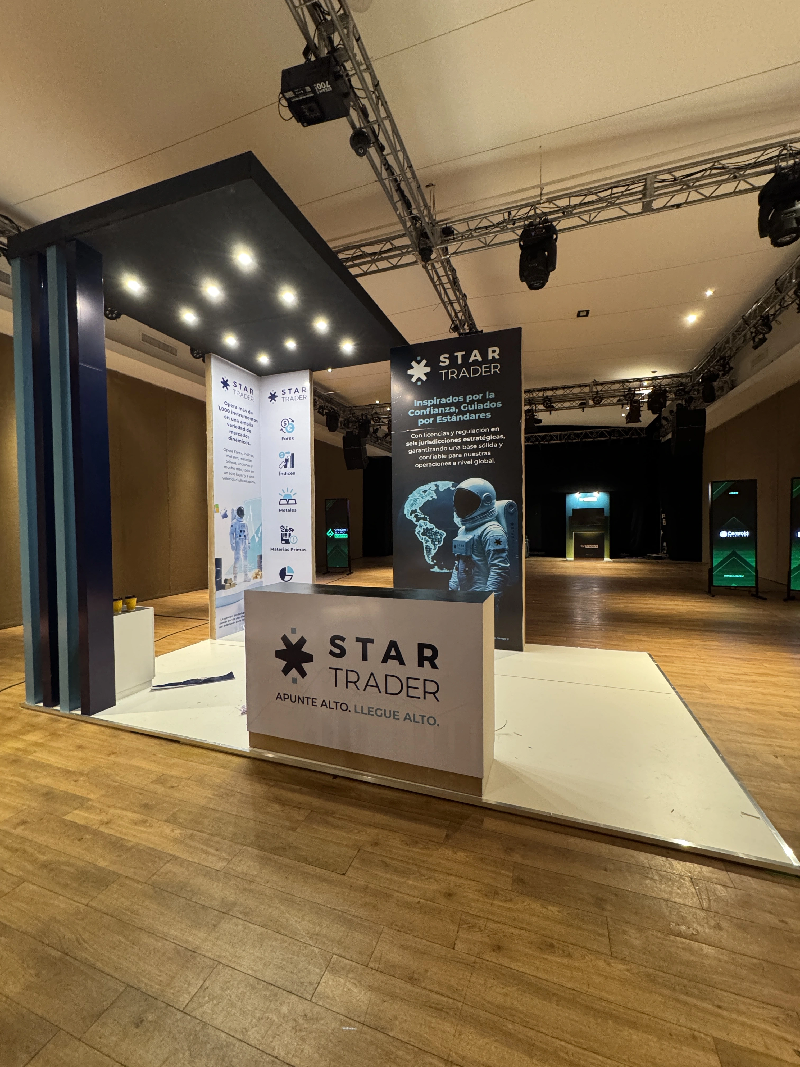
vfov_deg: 102.1
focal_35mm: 14
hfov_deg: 85.7
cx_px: 400
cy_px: 534
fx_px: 431
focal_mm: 2.22
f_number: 2.2
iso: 500
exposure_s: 1/50
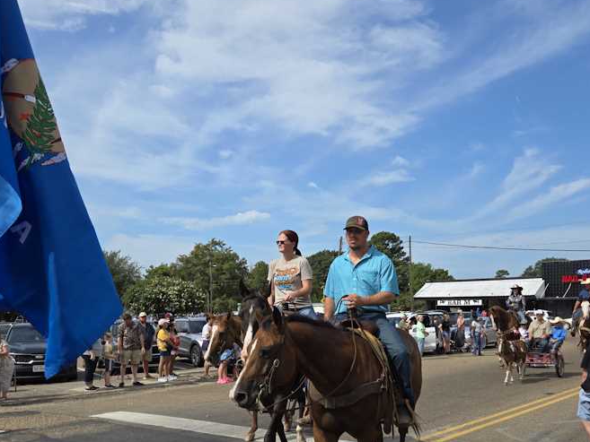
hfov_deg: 52.6
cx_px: 303
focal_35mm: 35
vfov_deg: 39.8
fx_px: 597
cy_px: 323
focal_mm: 5.4
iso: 25
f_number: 1.8
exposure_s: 1/2503
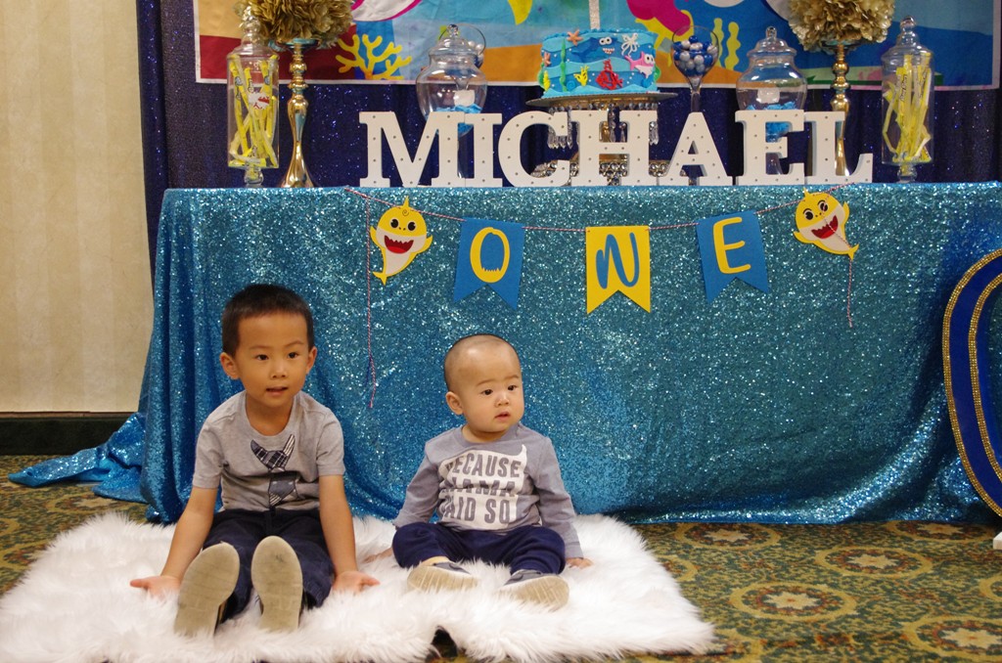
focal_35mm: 49
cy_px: 332
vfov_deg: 27.4
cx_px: 501
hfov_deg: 40.4
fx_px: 1361
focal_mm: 32.5
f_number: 4
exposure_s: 1/60
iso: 3200
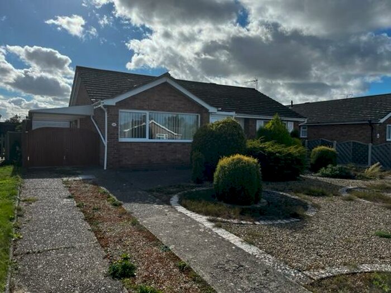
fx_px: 294
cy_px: 146
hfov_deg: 67.3
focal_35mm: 26
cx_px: 196
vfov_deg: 53.1
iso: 50
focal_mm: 5.1
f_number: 1.6
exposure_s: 1/5319
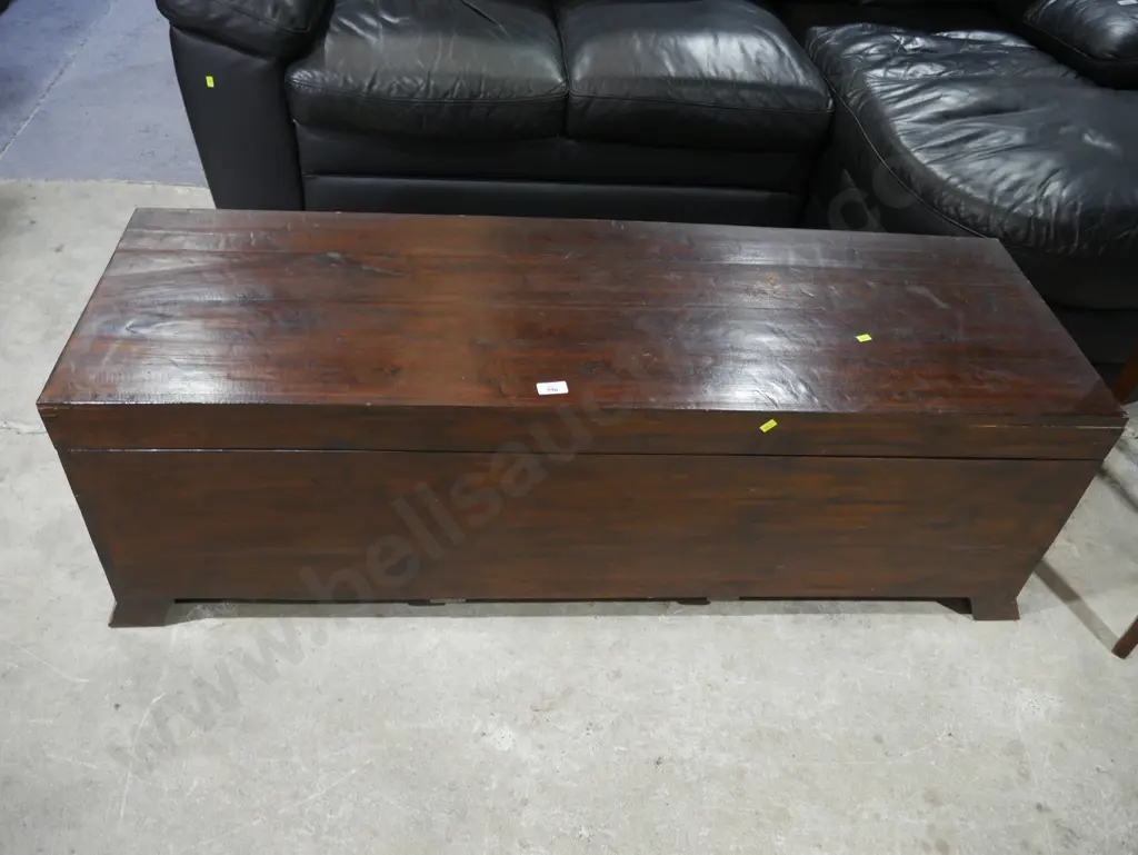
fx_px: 921
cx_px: 569
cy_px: 428
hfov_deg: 63.4
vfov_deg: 49.8
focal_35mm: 28
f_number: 3.5
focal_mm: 14
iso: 400
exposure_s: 1/60
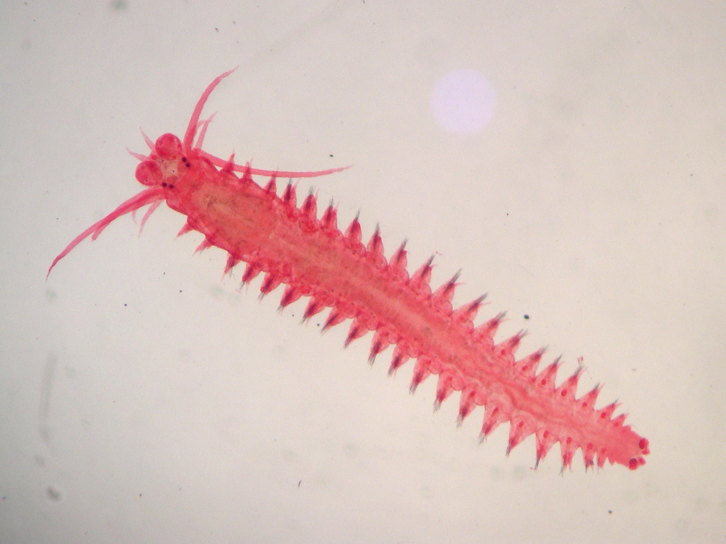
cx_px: 363
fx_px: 1195
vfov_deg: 25.6
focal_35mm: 57
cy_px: 272
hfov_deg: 33.8
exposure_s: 1/27
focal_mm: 12.2
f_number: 3.4
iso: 100
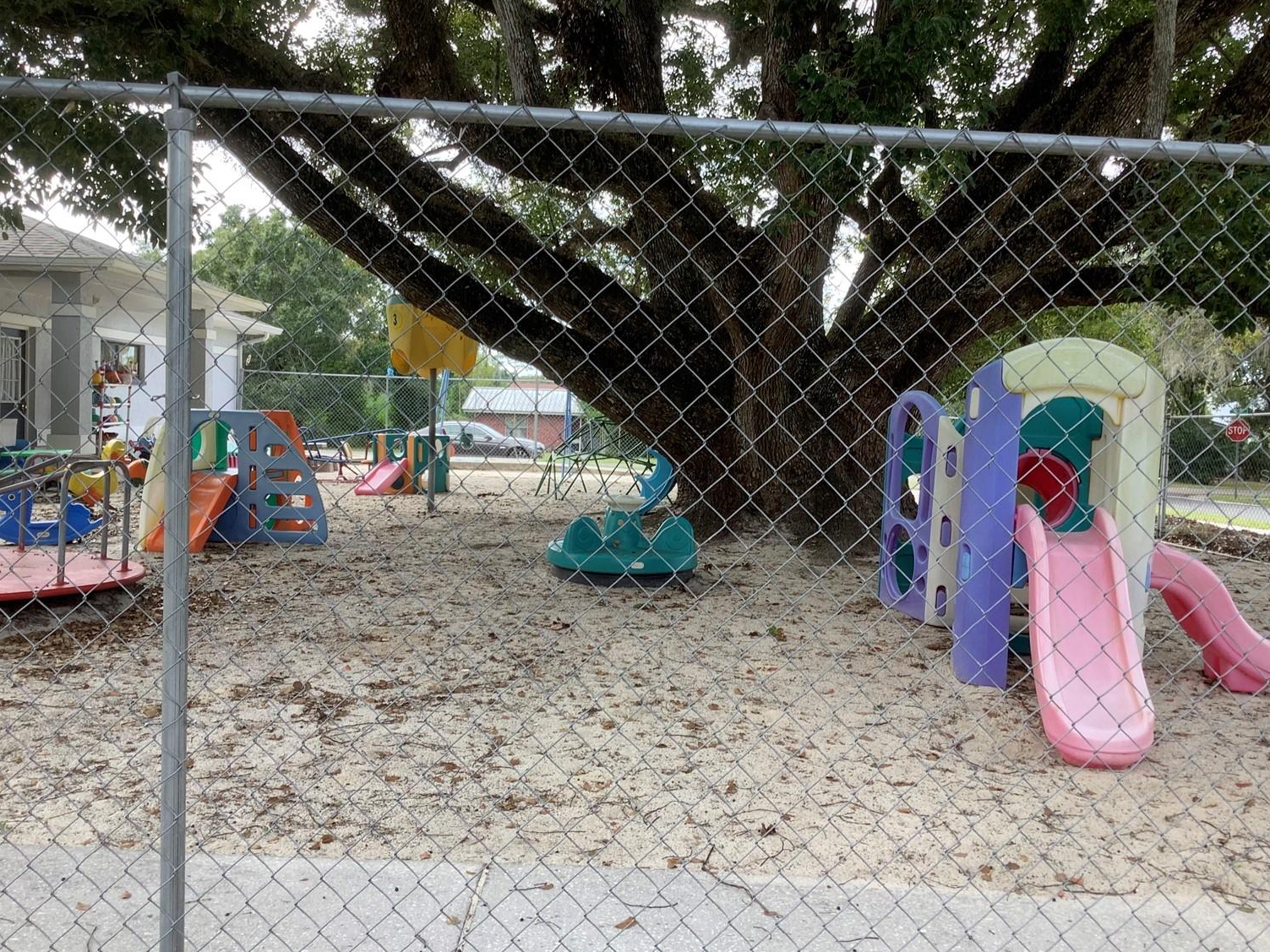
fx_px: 1211
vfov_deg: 42.9
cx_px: 664
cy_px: 476
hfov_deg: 55.3
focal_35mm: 33
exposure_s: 1/134
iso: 25
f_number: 2.4
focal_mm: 3.3
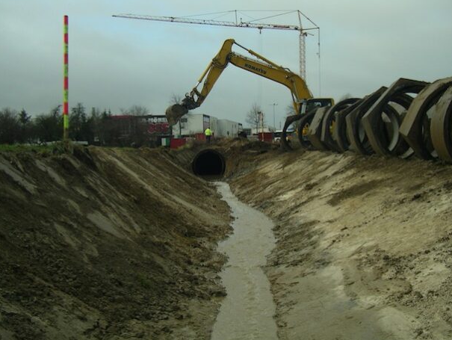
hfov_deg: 38.9
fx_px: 640
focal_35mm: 49
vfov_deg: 29.7
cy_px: 171
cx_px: 228
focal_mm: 7.5
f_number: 3.1
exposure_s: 1/400
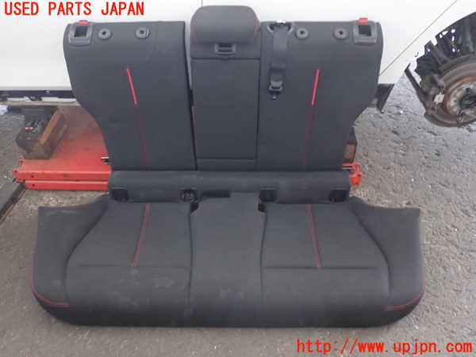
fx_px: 413
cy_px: 178
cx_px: 238
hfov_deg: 60.0
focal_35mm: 30
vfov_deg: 46.8
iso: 500
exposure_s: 1/30
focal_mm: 5.4
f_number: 2.3
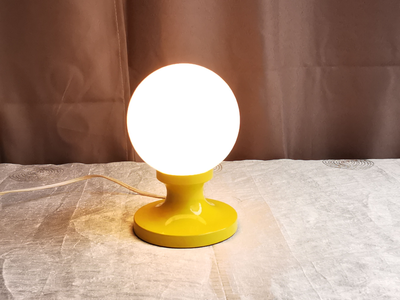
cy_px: 150
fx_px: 555
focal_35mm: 48
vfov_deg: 30.3
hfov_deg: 39.7
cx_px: 200
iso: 80
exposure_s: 1/100
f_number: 2.2
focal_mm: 2.26
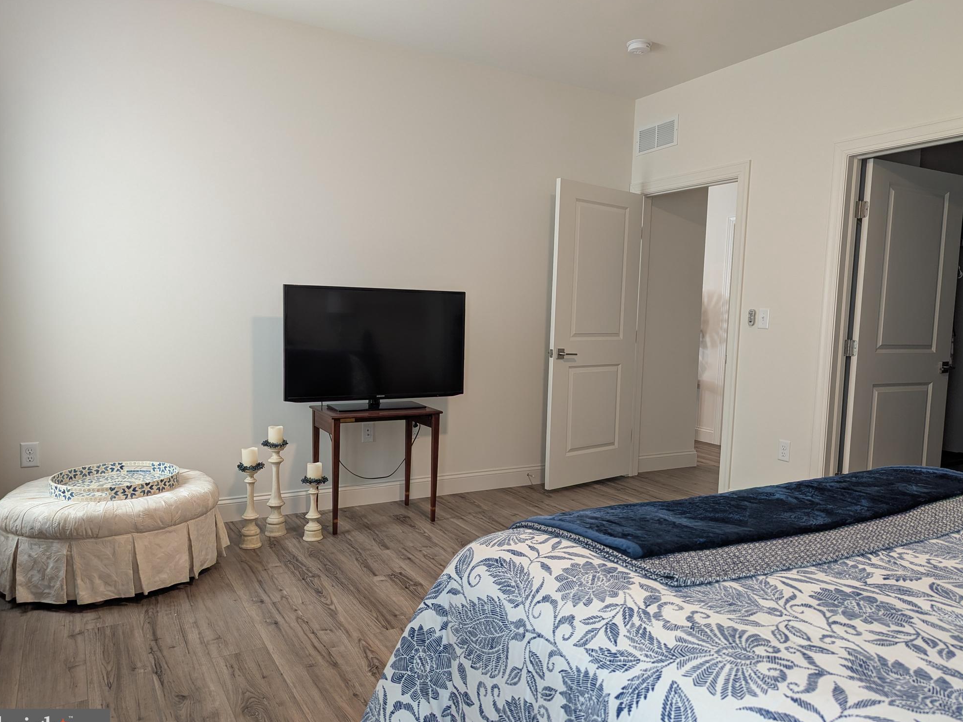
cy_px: 372
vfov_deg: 54.9
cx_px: 488
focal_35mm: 25
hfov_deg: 69.4
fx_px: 696
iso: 120
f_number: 1.85
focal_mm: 6.81
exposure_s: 1/24
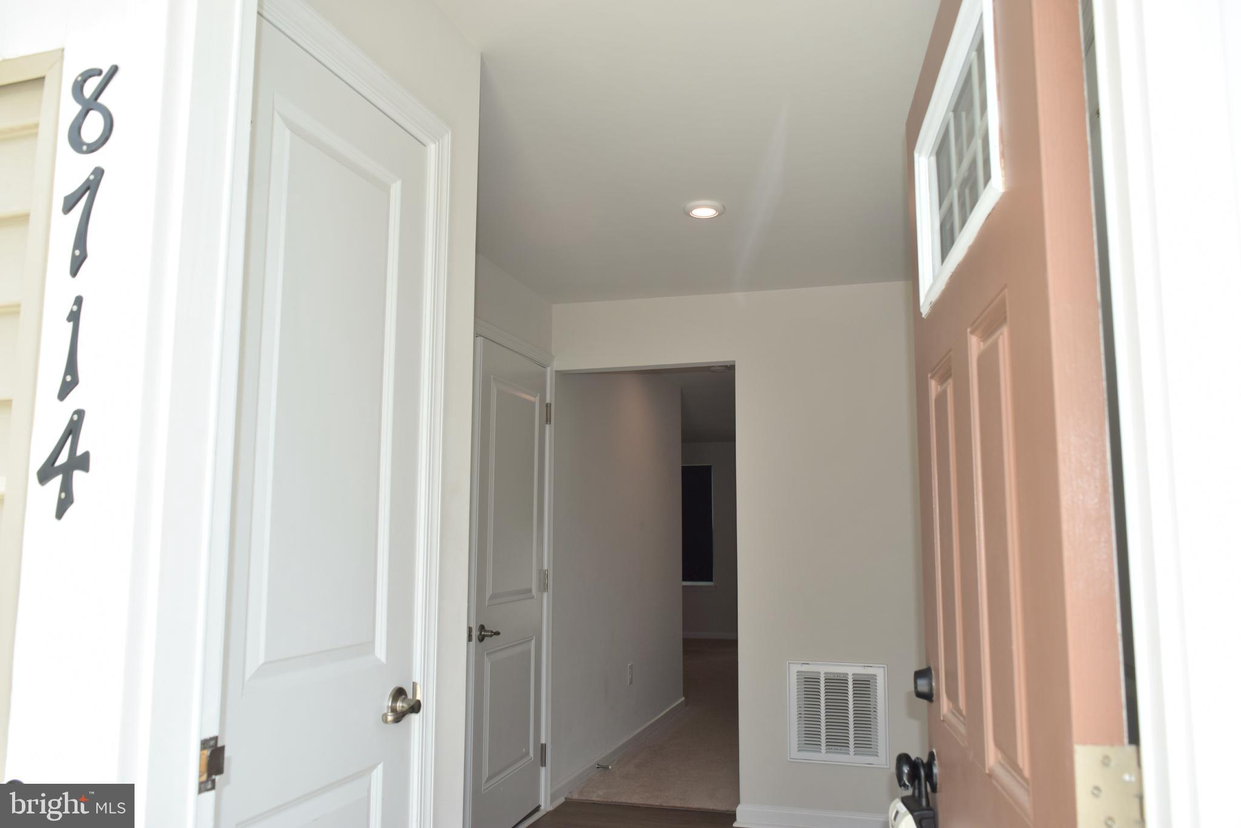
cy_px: 414
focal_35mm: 27
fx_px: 931
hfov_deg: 67.4
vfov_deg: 47.9
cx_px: 620
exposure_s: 1/160
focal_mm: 18
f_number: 6.3
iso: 100
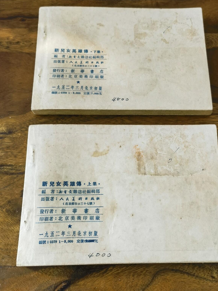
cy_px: 121
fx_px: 344
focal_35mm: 41
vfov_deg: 45.6
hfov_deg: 35.0
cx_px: 127
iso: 64
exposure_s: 1/120
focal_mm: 6.67
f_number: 1.9
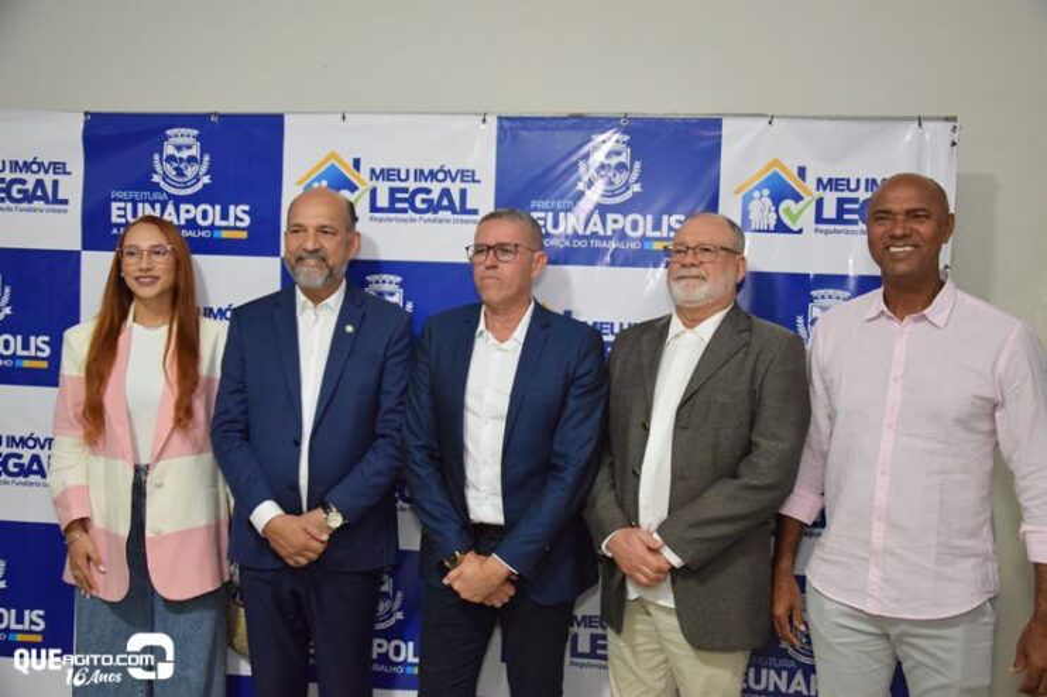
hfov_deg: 53.2
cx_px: 524
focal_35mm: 36
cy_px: 348
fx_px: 1046
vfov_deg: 36.8
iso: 2800
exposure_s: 1/60
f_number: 3.8
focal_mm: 24
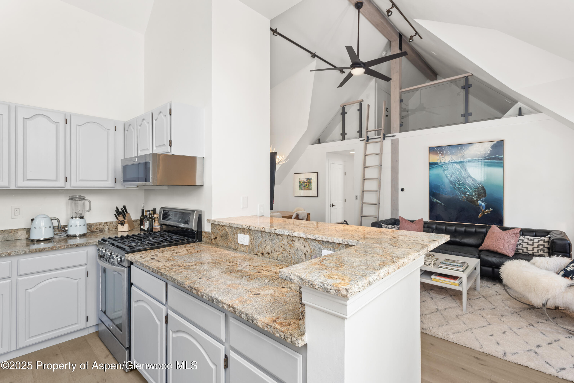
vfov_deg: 70.5
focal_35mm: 17
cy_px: 192
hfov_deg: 93.3
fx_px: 271
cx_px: 287
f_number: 8
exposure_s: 1/5
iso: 200
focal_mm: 17
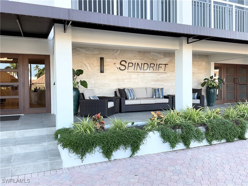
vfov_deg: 48.2
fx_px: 208
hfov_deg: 61.7
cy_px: 93
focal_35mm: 29
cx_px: 124
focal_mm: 3
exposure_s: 1/120
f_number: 1.8
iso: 16
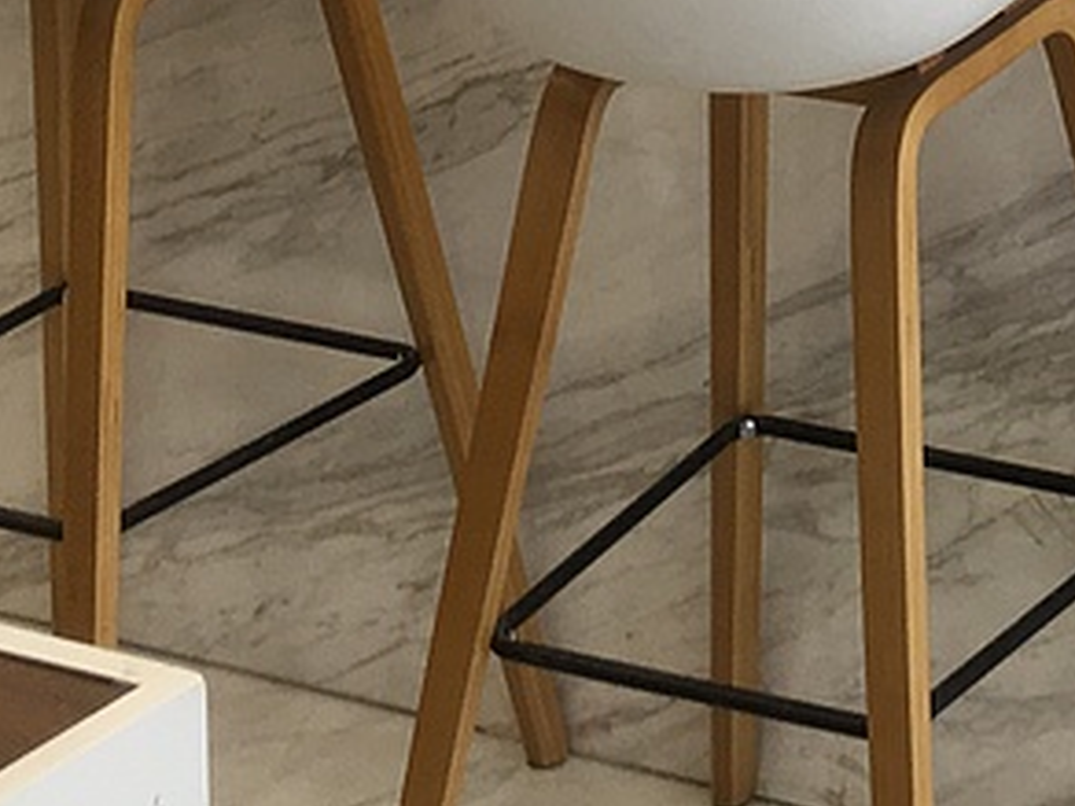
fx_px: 3944
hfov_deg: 14.8
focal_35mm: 127
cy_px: -946
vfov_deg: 10.5
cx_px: 1439
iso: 32
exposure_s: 1/50
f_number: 2.2
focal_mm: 4.15
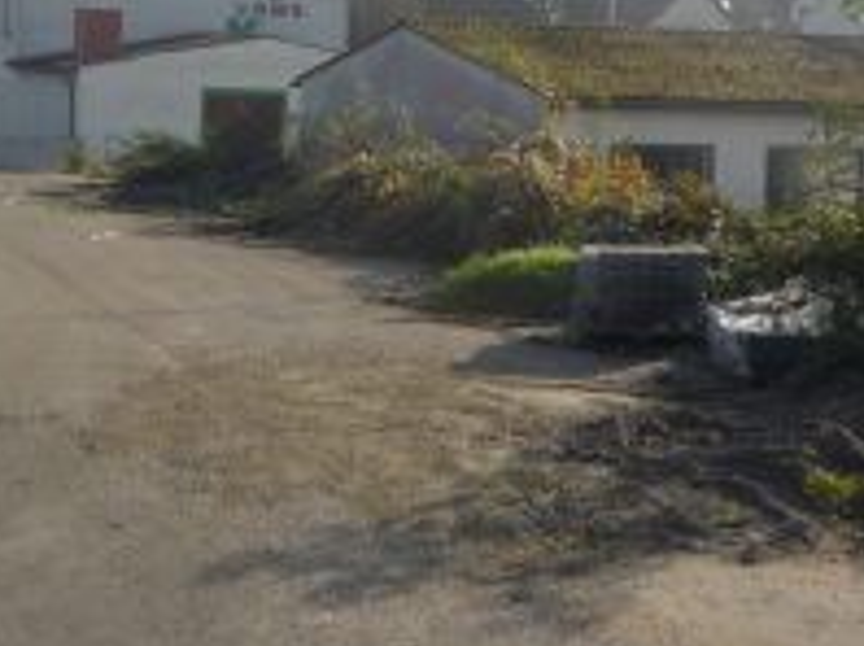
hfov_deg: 22.7
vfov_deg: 16.9
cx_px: 175
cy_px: -22
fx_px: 2119
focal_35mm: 85
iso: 100
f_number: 5.6
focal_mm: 5.2
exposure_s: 1/400
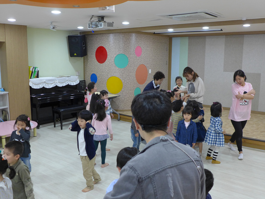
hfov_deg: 52.6
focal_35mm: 35
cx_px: 132
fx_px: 268
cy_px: 100
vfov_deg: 40.7
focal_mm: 6.9
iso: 250
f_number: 1.6
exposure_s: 1/125
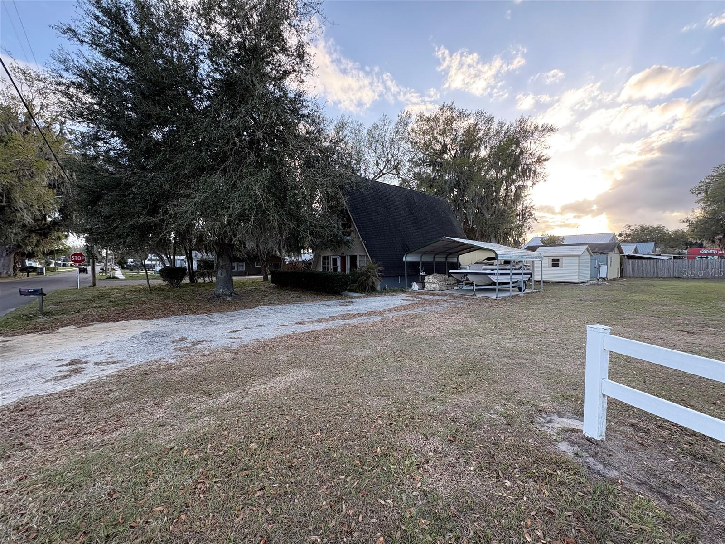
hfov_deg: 102.1
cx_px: 362
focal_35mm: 14
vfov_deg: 85.7
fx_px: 293
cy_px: 272
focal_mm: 2.22
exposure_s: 1/142
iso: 64
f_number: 2.2
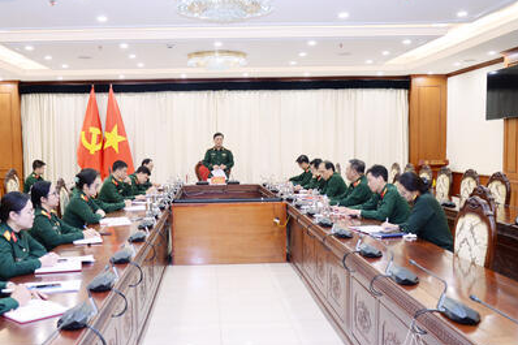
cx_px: 219
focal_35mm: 41
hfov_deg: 47.3
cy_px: 184
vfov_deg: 32.6
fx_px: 590
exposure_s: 1/100
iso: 1250
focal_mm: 34
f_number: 5.6
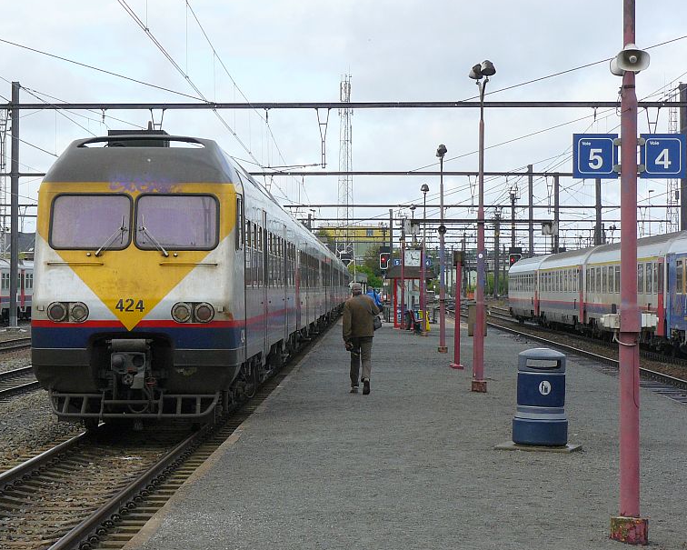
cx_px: 244
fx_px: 2257
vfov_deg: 13.9
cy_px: 222
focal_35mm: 111
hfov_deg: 17.3
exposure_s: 1/250
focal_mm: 14
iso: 100
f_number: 5.6
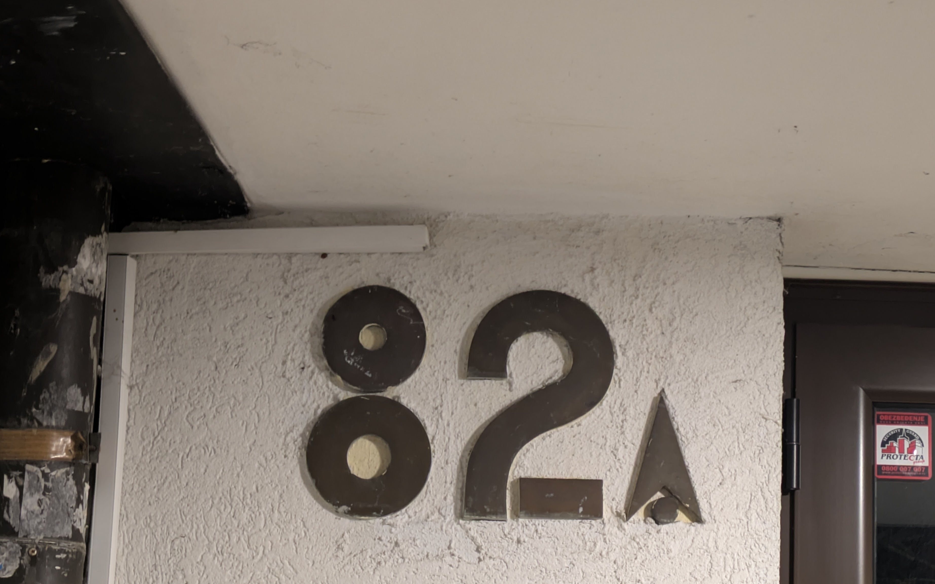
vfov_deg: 19.0
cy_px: 420
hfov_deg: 30.2
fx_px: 1733
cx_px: 465
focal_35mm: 68
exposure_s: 1/25
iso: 489
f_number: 1.89
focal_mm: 5.43
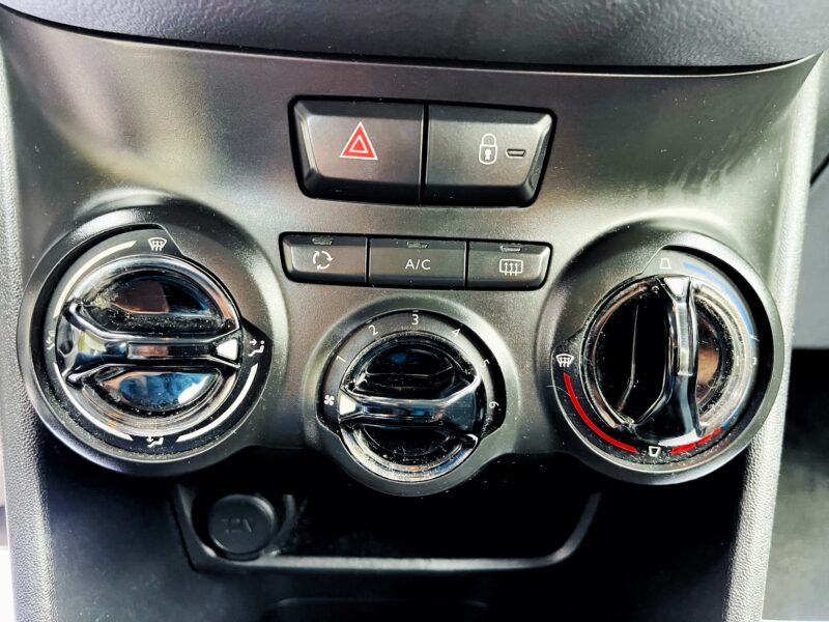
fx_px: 599
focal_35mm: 25
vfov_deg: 54.9
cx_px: 414
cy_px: 311
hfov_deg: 69.4
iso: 400
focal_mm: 5.1
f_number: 1.6
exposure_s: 1/60
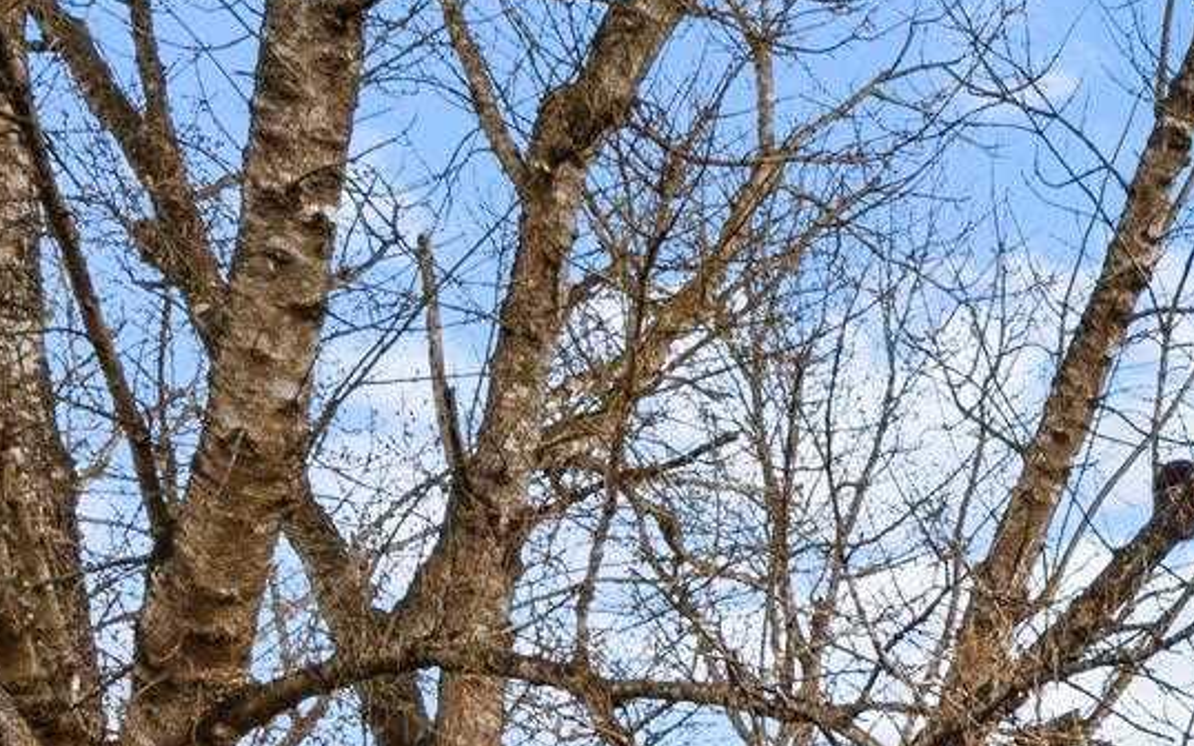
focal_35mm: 91
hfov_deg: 16.2
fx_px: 2959
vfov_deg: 12.8
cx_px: 2543
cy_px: 1431
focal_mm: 12.8
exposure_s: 1/15
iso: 200
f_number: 9
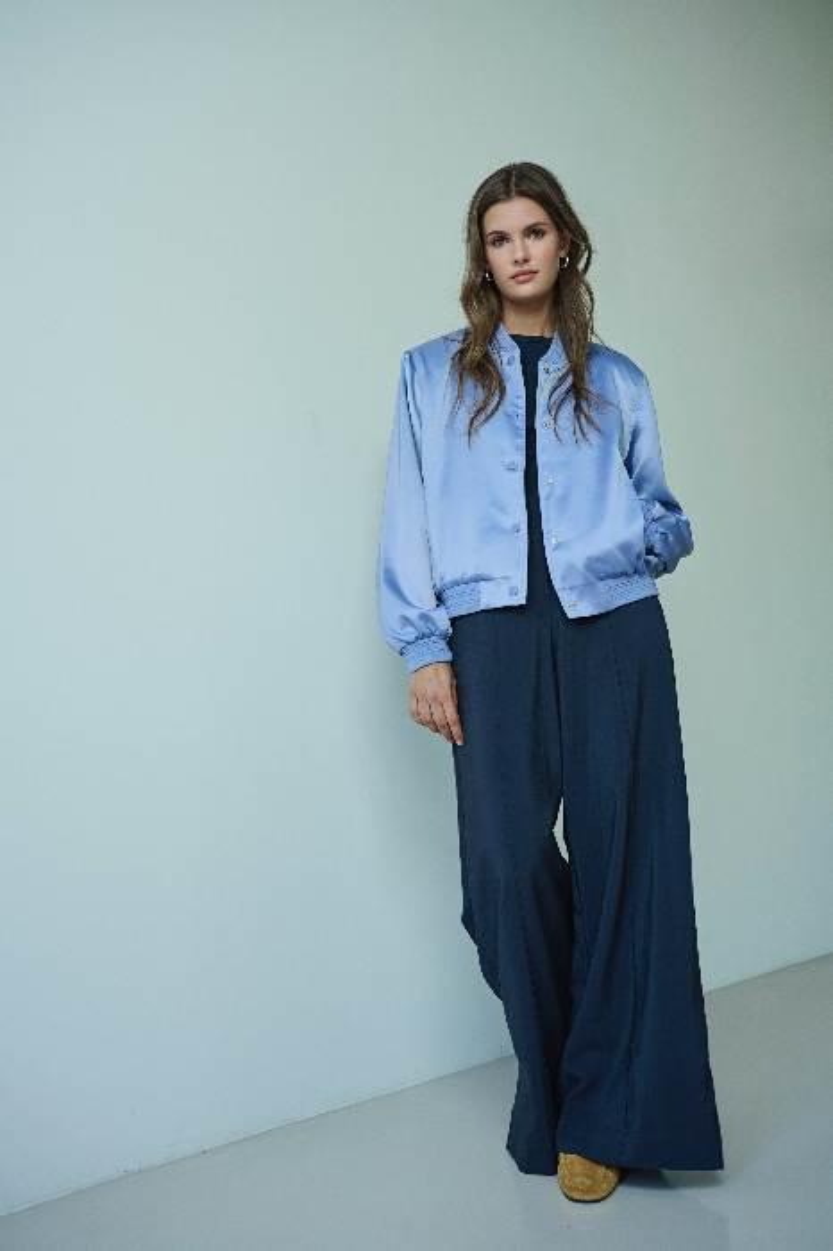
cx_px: 416
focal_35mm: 34
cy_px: 626
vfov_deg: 56.5
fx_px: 1164
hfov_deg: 39.4
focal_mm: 33.5
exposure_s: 1/160
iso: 500
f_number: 4
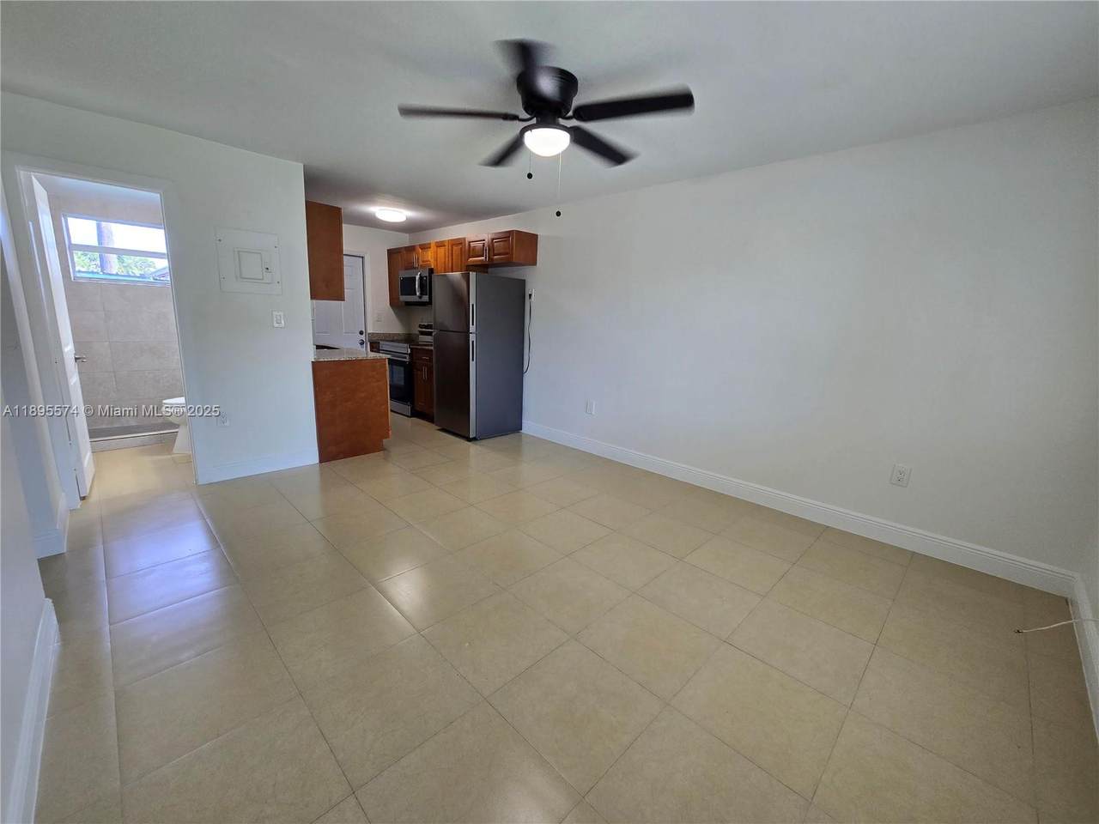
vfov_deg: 89.9
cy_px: 412
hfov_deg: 106.2
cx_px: 550
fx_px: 413
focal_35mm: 13
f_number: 2.2
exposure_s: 1/60
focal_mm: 2.2
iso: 100
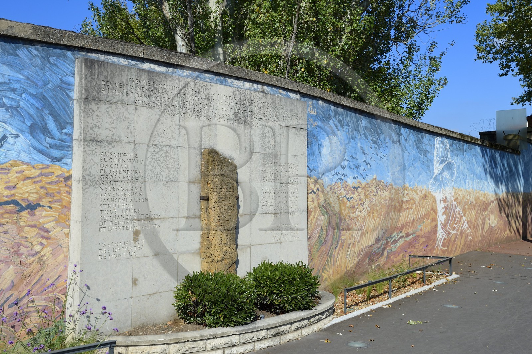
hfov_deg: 53.1
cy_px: 177
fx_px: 532
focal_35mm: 36
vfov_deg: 36.9
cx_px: 266
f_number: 13
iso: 200
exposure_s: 1/250
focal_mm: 36
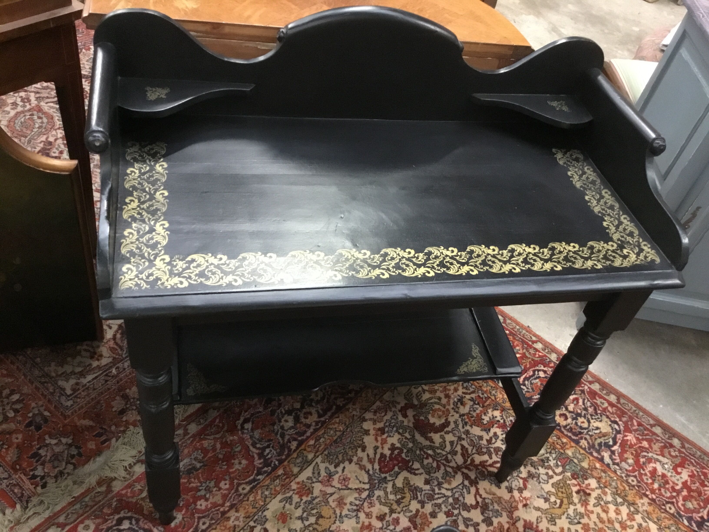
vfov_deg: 45.4
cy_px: 266
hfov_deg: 58.4
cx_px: 354
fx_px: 635
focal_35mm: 31
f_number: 2.4
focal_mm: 3.3
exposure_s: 1/17
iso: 320
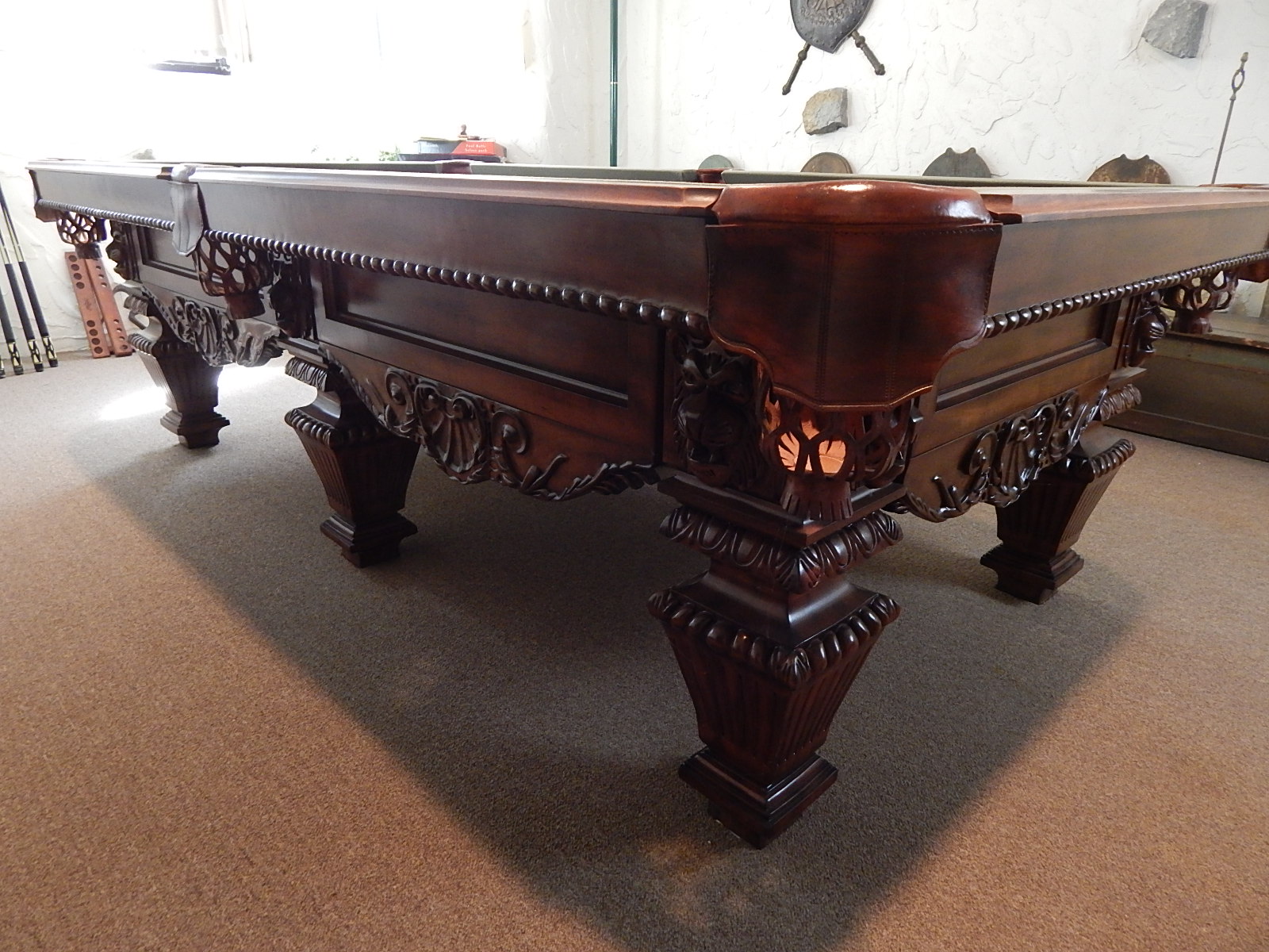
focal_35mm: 22
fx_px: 807
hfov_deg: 76.4
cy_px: 476
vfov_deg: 61.1
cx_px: 634
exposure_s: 1/15
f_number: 3
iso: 400
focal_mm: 4
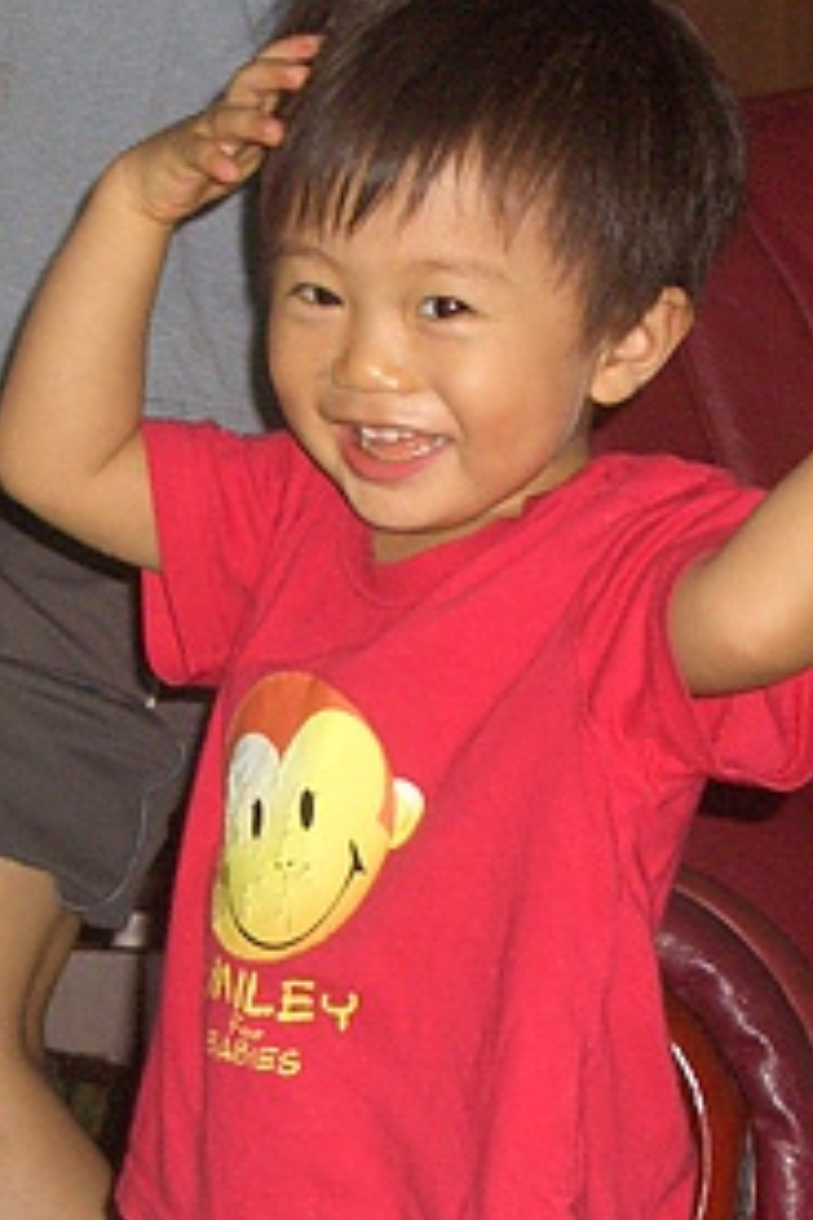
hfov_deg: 9.8
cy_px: 981
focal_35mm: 140
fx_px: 4742
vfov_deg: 14.6
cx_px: 186
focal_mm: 10.2
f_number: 3.5
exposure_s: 1/60
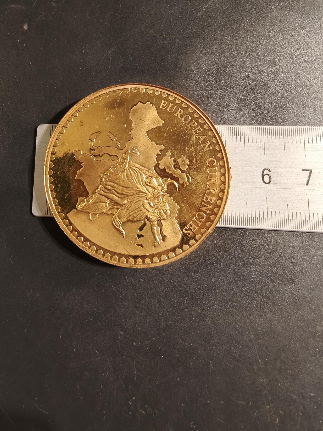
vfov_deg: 73.9
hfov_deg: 58.9
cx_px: 162
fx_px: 286
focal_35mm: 23
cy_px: 216
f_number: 2
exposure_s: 1/100
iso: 160
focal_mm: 2.32
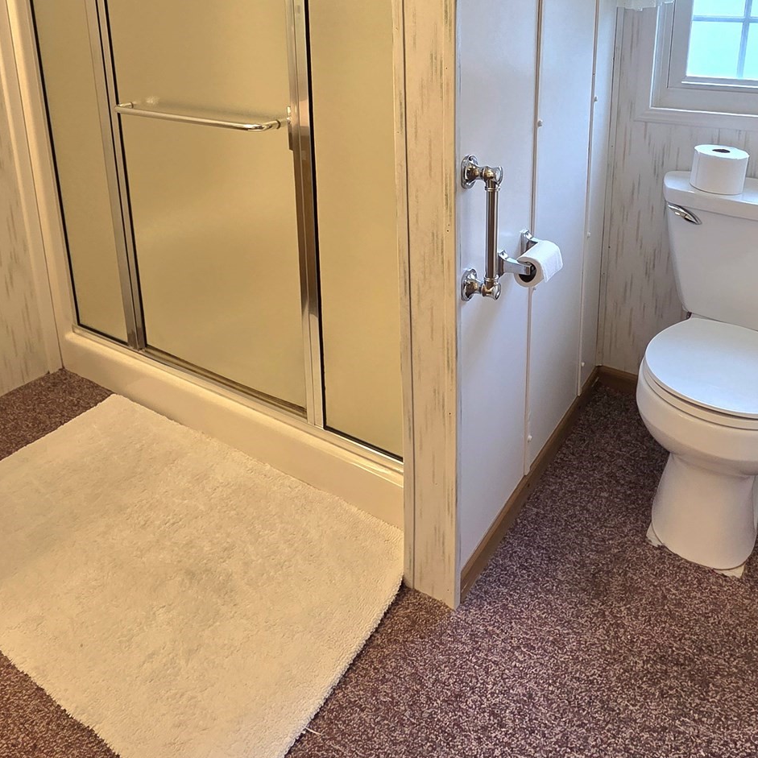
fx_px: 619
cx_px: 411
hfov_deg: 62.8
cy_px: 154
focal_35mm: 25
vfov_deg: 58.2
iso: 125
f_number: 2.2
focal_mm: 2.2
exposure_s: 1/120
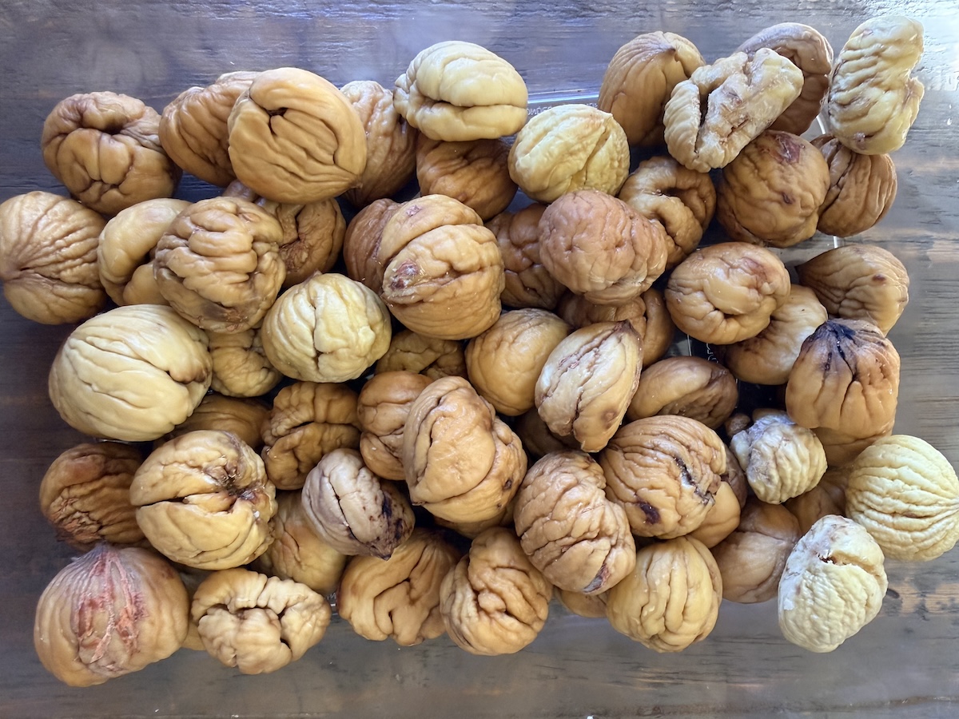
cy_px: 360
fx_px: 665
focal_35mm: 24
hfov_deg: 71.6
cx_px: 480
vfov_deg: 56.8
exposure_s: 1/88
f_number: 2.2
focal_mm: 2.22
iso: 320
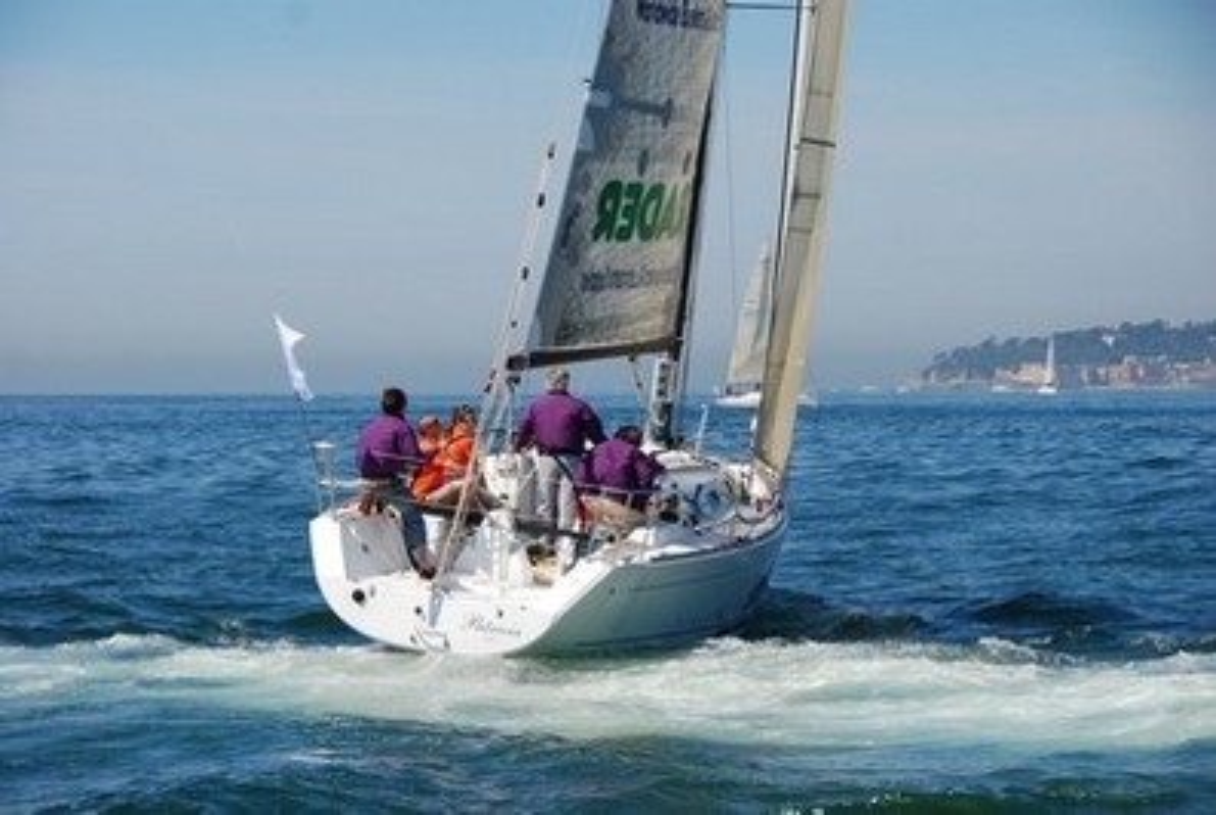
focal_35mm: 112
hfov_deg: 18.2
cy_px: 408
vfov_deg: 12.2
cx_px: 608
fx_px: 3806
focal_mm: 75
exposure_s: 1/500
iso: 100
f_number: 5.6
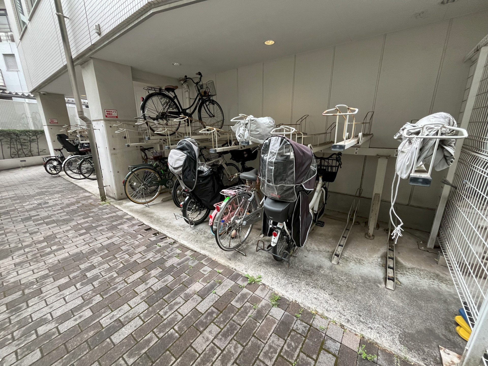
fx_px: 183
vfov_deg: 89.9
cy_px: 183
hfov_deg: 106.2
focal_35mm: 13
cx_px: 244
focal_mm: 1.54
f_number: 2.4
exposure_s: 1/99
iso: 200
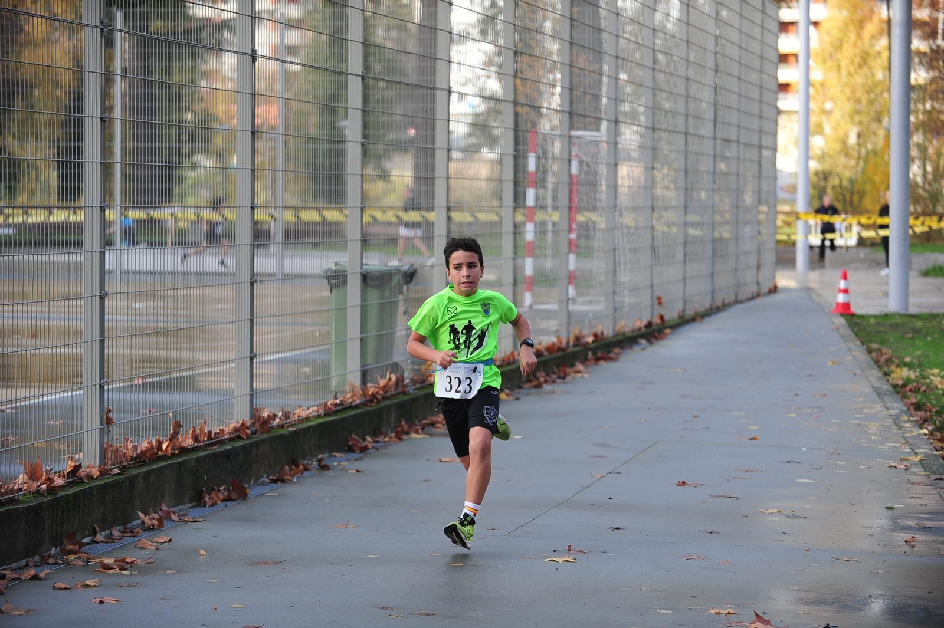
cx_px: 472
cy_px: 314
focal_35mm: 110
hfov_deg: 18.6
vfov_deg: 12.4
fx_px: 2883
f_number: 4
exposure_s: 1/800
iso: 500
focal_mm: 110
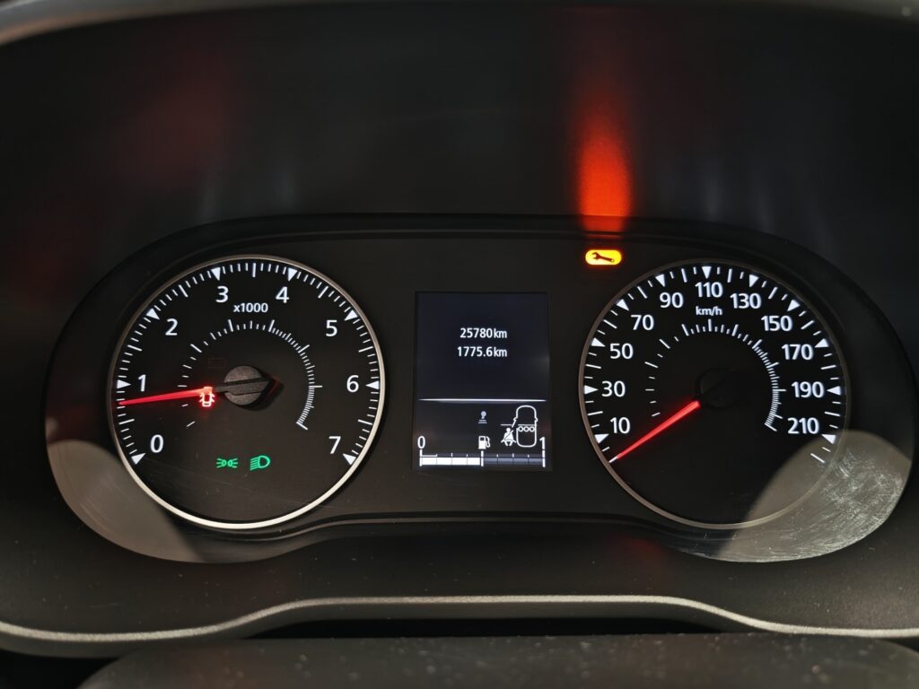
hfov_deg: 67.3
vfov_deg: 53.1
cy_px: 344
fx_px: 690
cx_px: 460
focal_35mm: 26
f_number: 1.6
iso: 320
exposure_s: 1/50
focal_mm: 5.4
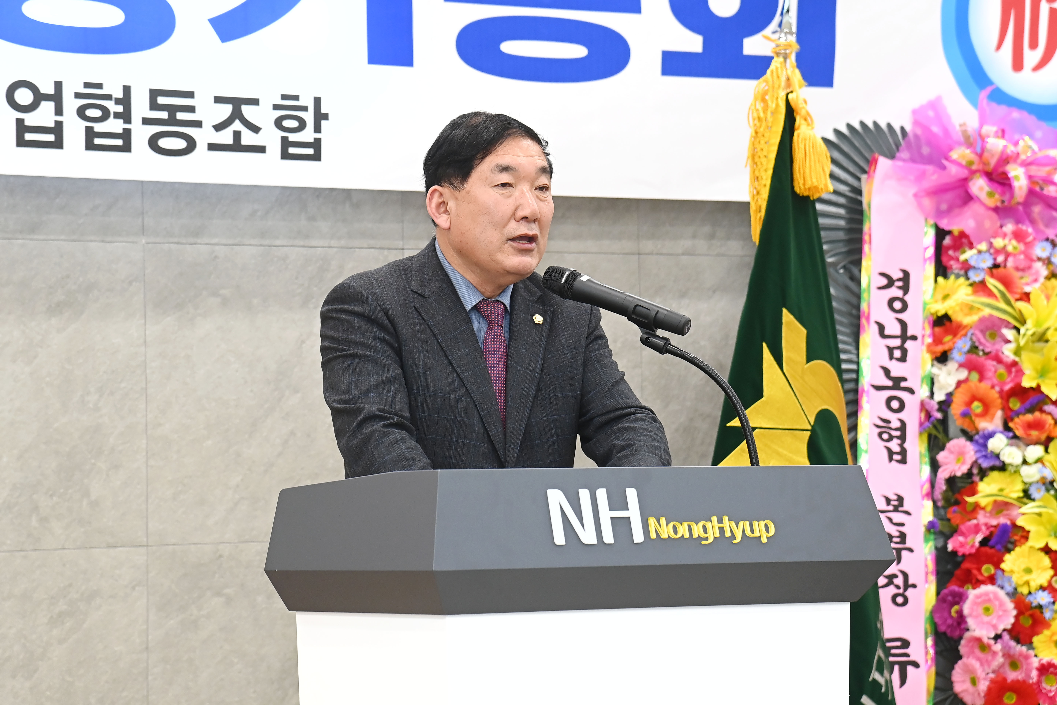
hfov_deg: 17.1
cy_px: 352
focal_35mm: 120
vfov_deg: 11.4
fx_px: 3523
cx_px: 528
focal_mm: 120
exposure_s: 1/250
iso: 2500
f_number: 6.3
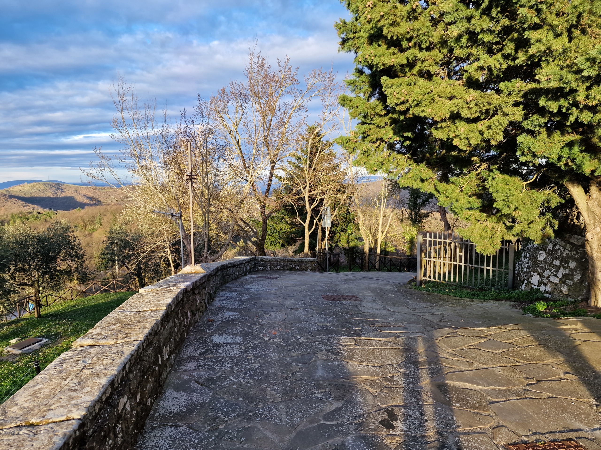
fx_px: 399
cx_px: 300
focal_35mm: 23
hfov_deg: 73.9
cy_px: 225
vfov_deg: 58.9
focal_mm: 6.4
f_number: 1.8
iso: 50
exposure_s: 1/180
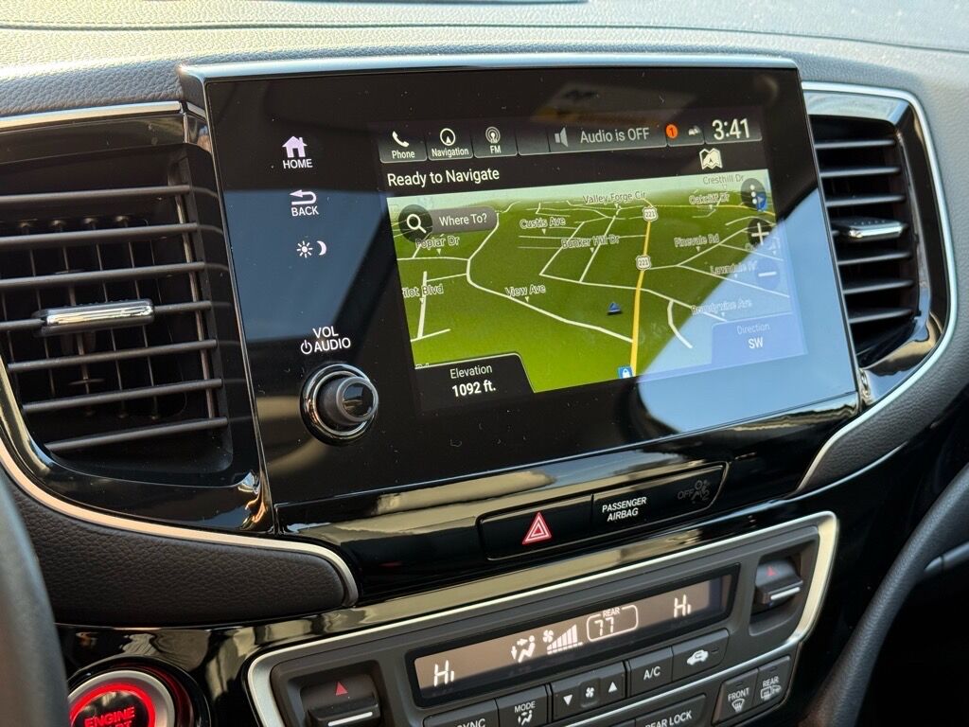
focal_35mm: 48
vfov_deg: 30.3
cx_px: 484
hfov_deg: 39.7
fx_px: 1344
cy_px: 364
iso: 125
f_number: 1.78
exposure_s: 1/69
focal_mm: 6.76
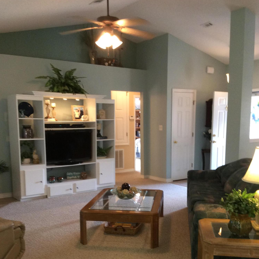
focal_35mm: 38
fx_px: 322
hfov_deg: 43.9
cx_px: 129
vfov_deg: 43.2
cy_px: 173
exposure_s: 1/24
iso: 125
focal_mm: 3.3
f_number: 2.4
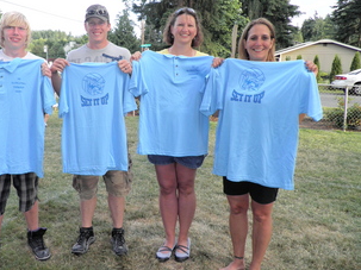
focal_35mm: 31
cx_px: 132
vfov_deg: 45.2
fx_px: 323
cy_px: 111
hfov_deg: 57.5
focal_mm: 4.3
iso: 64
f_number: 3.3
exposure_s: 1/80
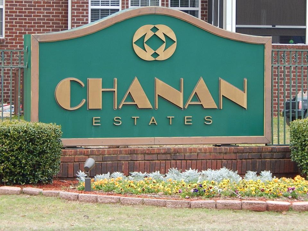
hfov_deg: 9.6
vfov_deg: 7.2
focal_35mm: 207
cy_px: 116
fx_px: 1842
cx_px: 154
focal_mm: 37.1
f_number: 5.4
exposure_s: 1/100
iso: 125
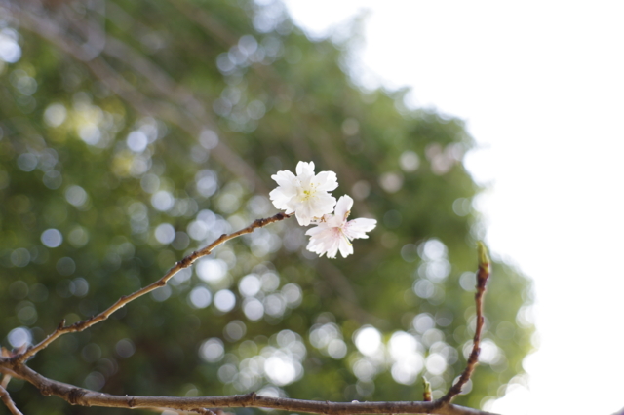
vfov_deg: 42.3
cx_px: 312
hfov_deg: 60.3
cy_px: 208
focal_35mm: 31
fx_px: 537
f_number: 3.5
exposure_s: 1/60
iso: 200
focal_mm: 21
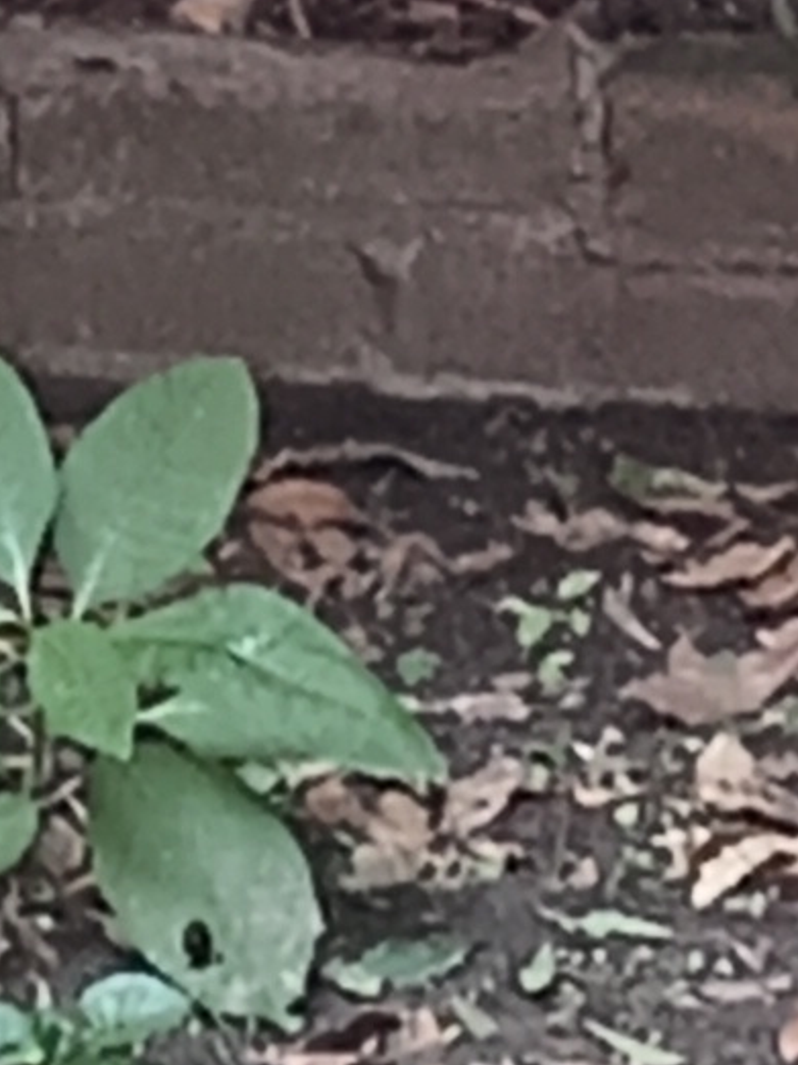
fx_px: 11597
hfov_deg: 3.9
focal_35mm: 377
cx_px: -1157
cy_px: -1149
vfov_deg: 5.2
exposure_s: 1/33.3
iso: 195
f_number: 1.8
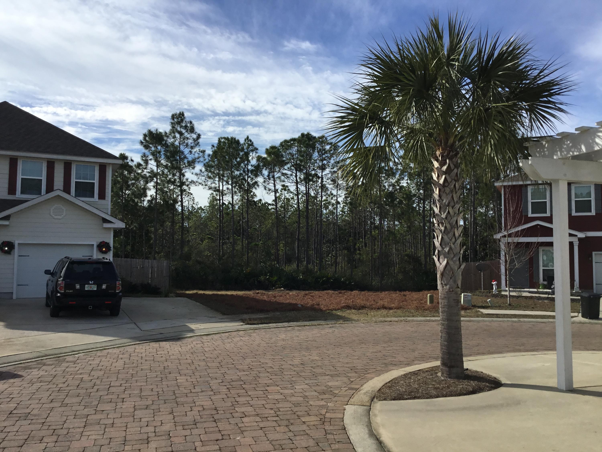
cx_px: 301
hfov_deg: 58.4
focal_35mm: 31
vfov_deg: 45.4
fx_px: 539
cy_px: 226
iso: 25
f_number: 2.4
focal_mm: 3.3
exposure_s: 1/1988
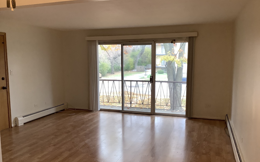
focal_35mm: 33
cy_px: 90
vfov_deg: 38.3
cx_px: 130
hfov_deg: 58.1
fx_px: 234
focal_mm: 3.3
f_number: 2.4
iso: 100
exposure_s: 1/60
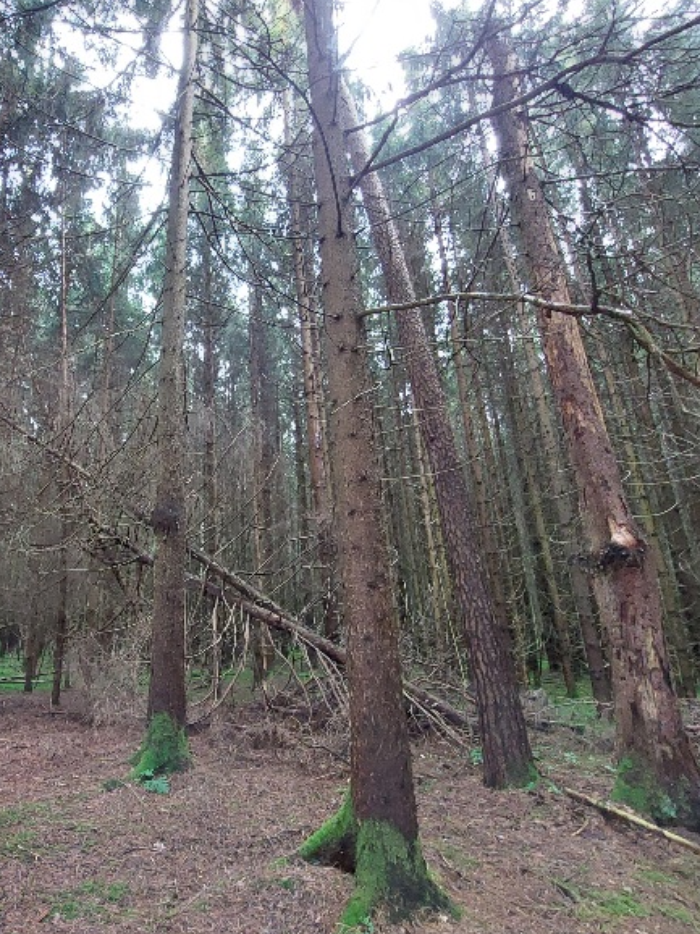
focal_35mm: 18
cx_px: 192
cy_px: 477
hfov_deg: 67.9
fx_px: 486
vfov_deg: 87.8
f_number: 2.2
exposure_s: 1/20
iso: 800
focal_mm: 1.74
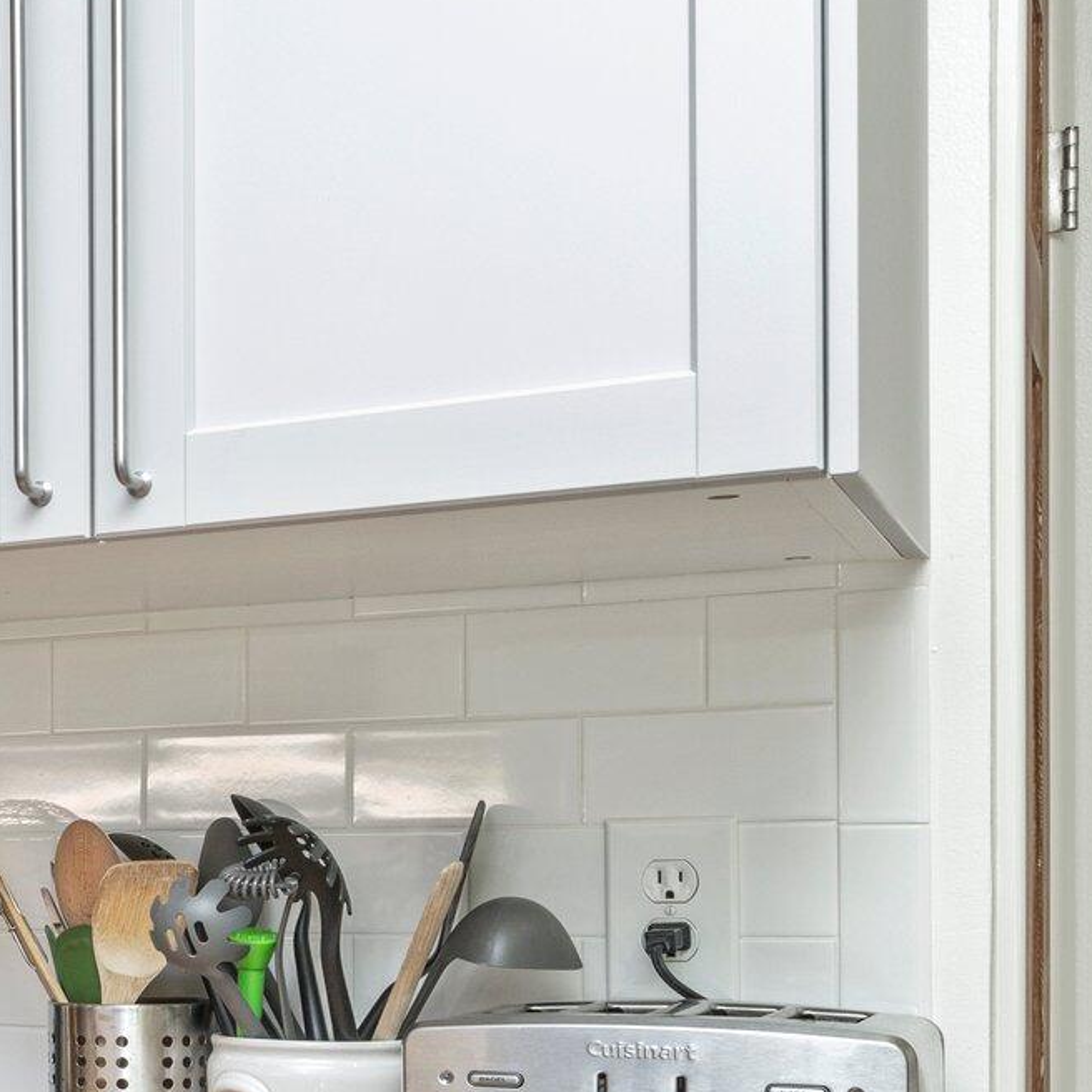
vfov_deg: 27.5
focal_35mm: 61
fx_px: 2177
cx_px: -589
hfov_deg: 22.5
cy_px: 909
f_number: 9
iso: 400
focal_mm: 23
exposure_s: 1/30
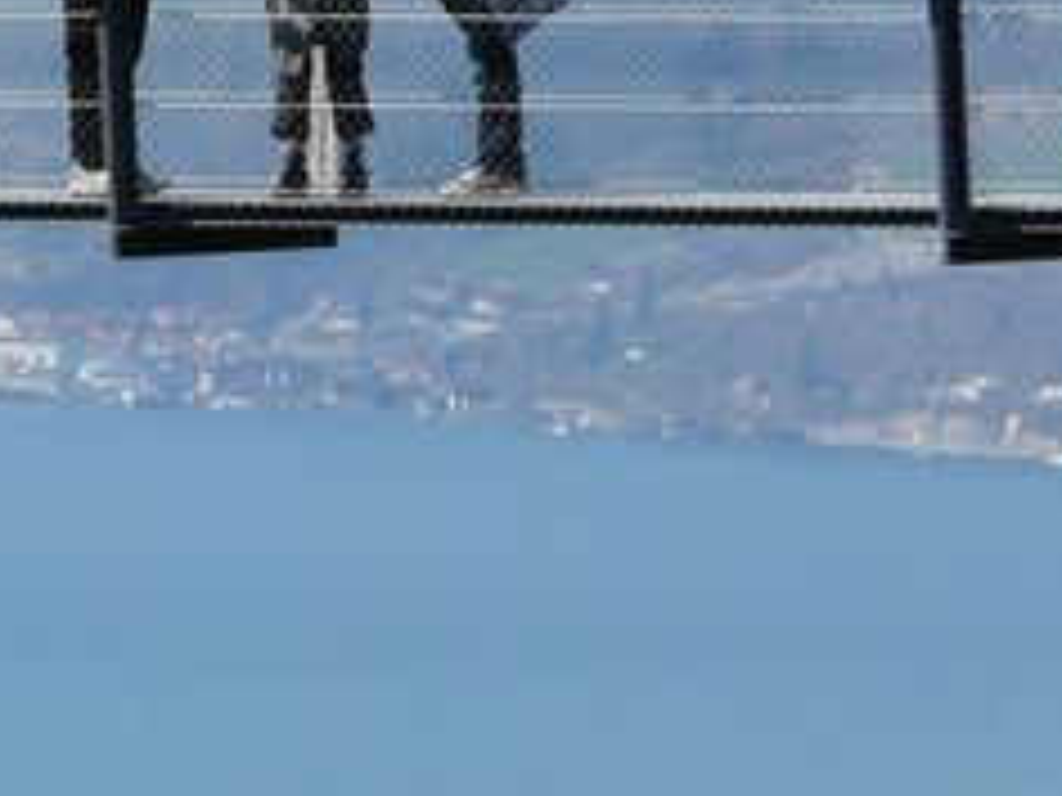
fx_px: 28378
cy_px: 139
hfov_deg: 2.1
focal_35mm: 925
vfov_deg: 1.6
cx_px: 86
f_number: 5.6
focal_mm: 58.4
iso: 100
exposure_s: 1/500
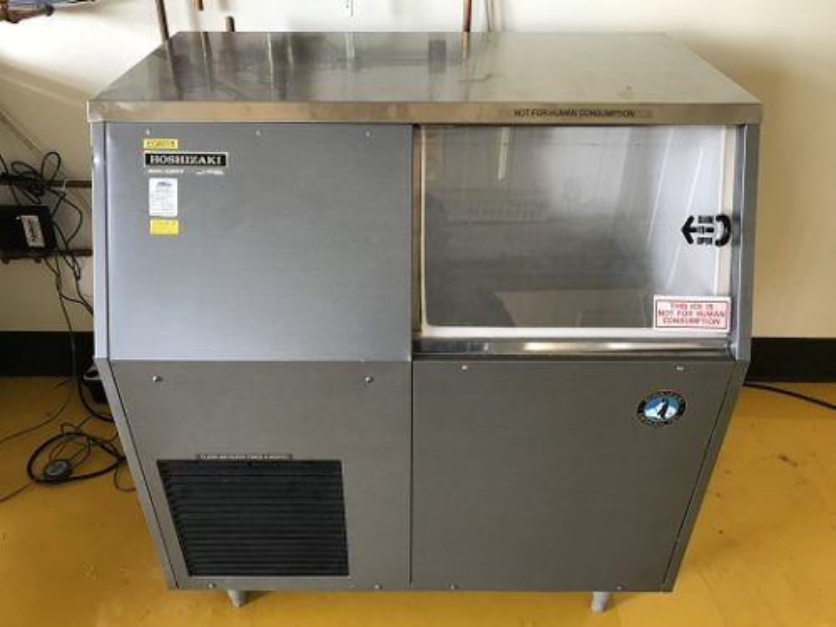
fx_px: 676
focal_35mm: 28
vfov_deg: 49.7
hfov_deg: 63.4
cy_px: 314
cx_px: 418
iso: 40
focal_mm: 3.99
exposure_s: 1/17
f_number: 1.8
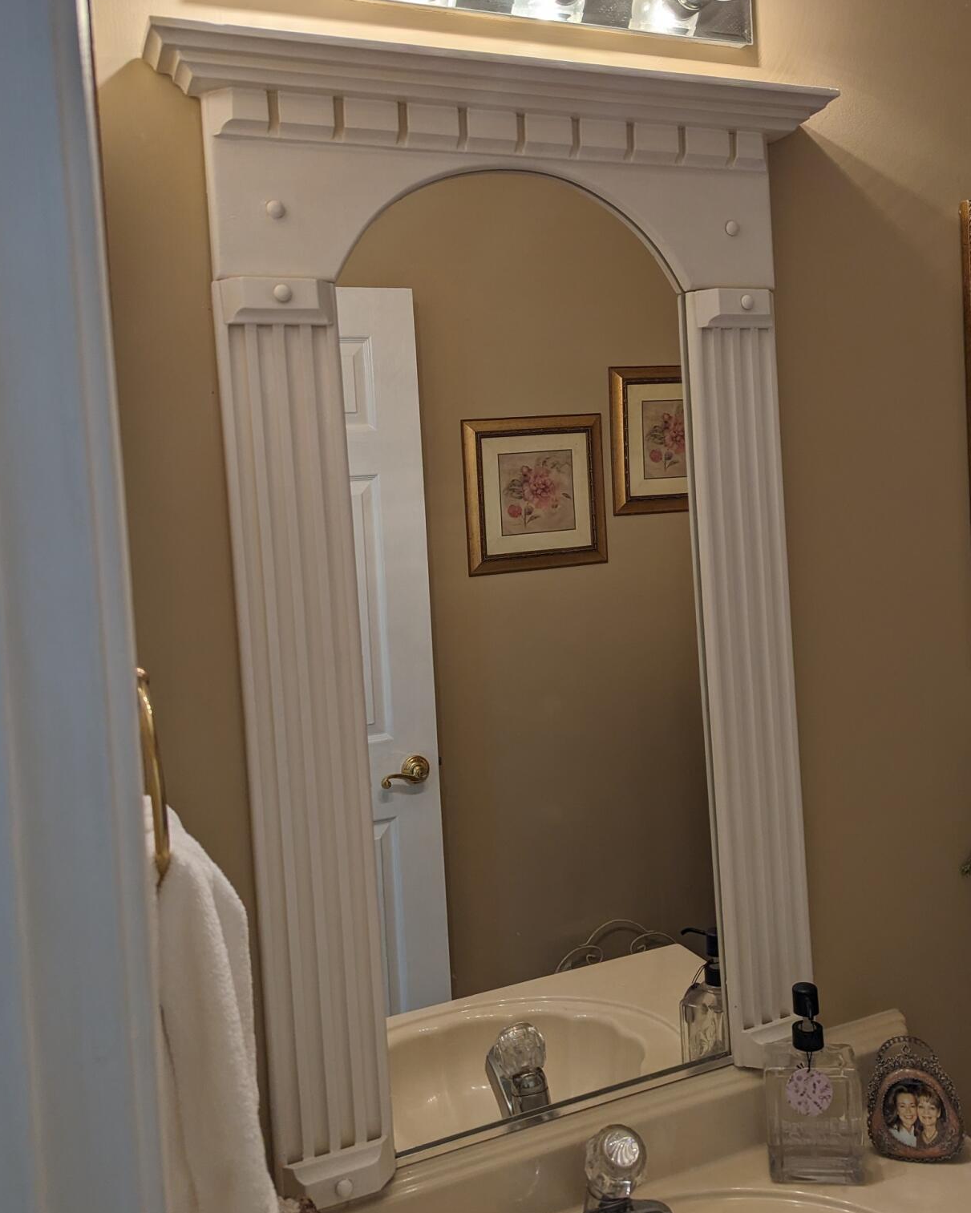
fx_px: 1113
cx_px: 561
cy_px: 545
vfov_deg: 57.1
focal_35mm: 31
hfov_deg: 47.0
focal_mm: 6.81
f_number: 1.85
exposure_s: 1/120
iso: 75
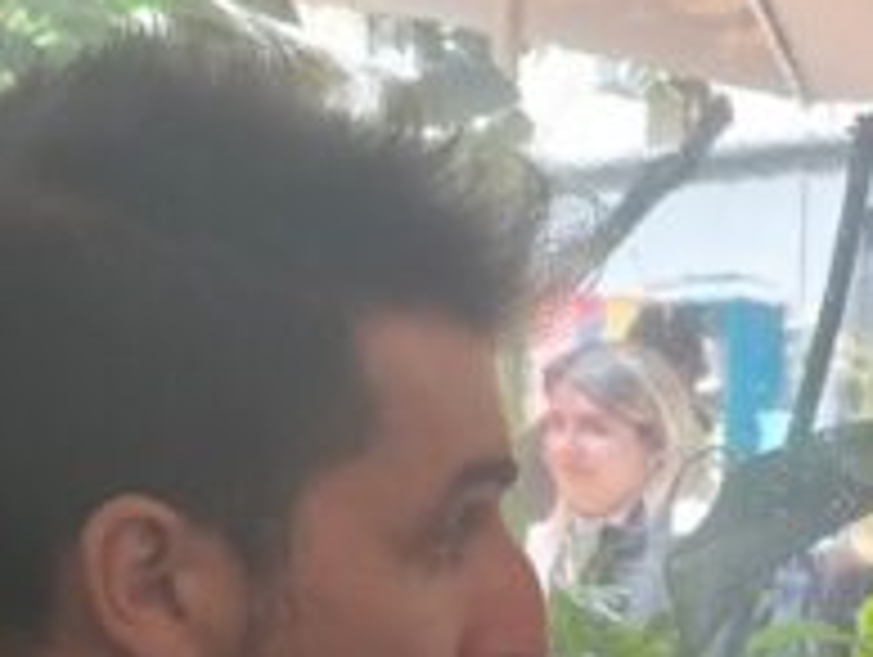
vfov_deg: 10.3
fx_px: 3459
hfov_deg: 12.8
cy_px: 1166
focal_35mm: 137
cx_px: 1652
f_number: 1.5
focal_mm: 4.94
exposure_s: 1/119
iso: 80
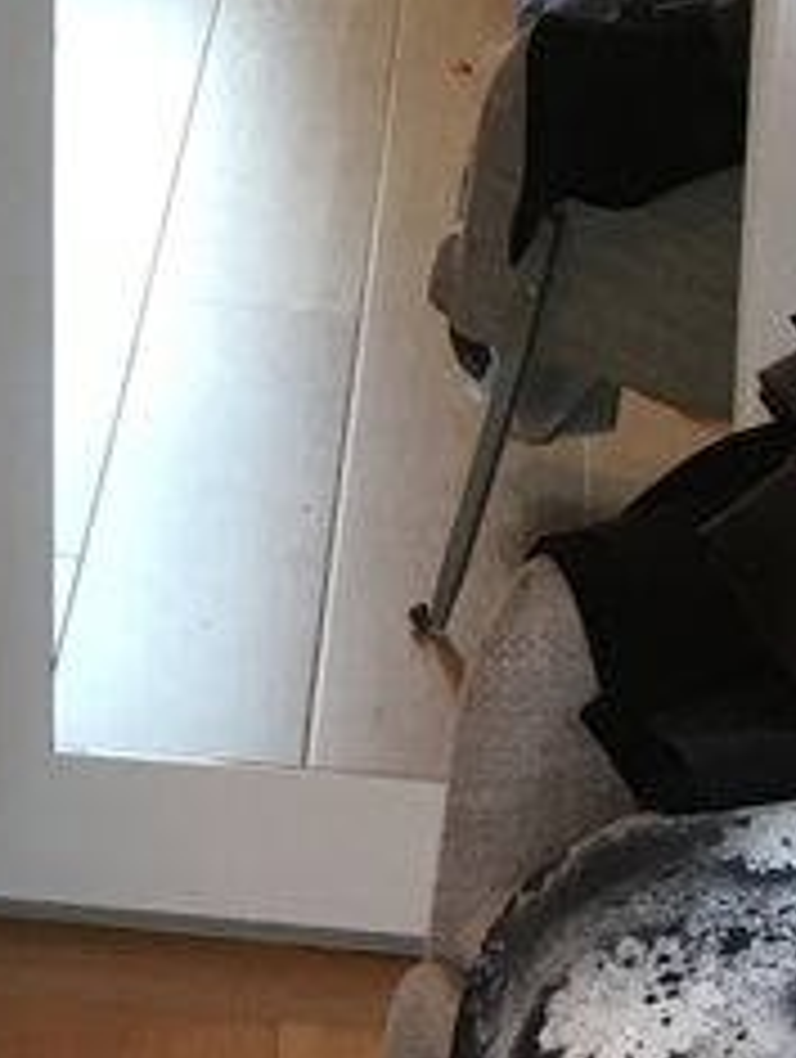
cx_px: -472
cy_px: -104
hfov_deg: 10.7
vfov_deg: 14.5
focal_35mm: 133
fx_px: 4067
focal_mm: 4.15
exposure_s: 1/33
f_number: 2.2
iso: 64
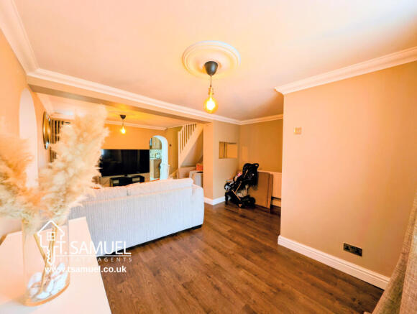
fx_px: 145
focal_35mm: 12
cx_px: 208
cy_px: 157
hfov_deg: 110.4
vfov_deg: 94.7
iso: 38
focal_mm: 2.23
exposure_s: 1/15.5
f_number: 1.95
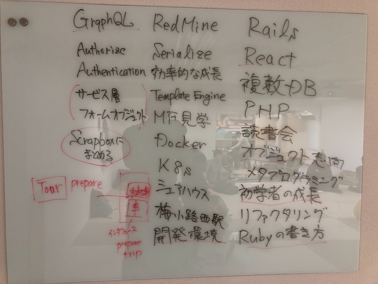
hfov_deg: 63.4
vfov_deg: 49.7
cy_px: 142
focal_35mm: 28
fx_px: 306
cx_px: 189
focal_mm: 3.99
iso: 40
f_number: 1.8
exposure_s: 1/20
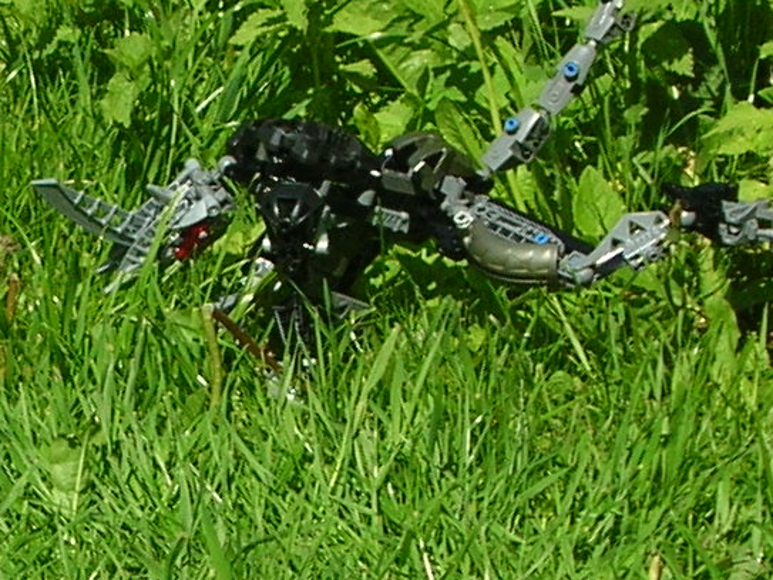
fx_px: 5827
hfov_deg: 7.5
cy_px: 500
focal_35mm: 261
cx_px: -46
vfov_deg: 5.7
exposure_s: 1/730
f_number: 3.6
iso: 50
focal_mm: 10.2
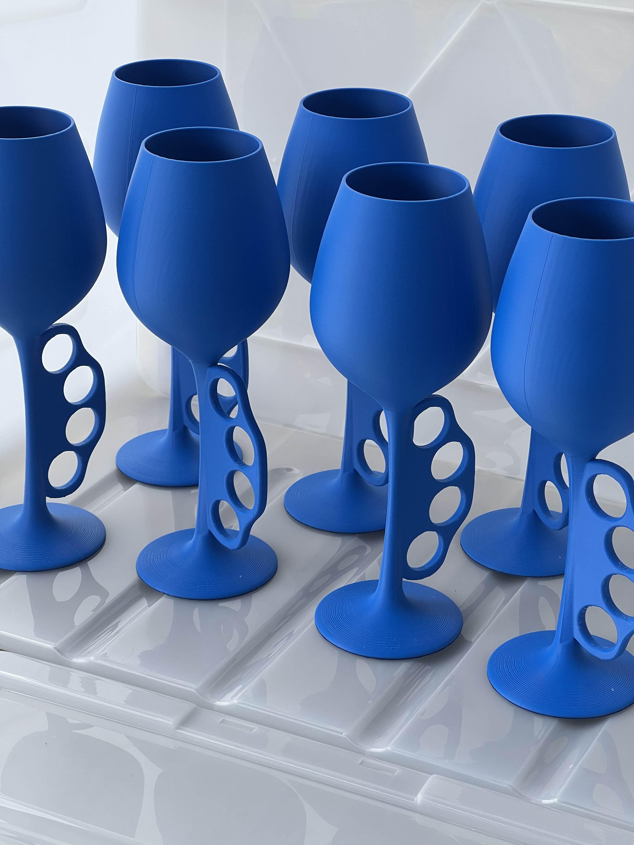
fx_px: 1880
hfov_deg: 19.1
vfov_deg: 25.3
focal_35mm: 77
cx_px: 317
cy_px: 422
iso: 32
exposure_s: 1/330
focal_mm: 9
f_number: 2.8
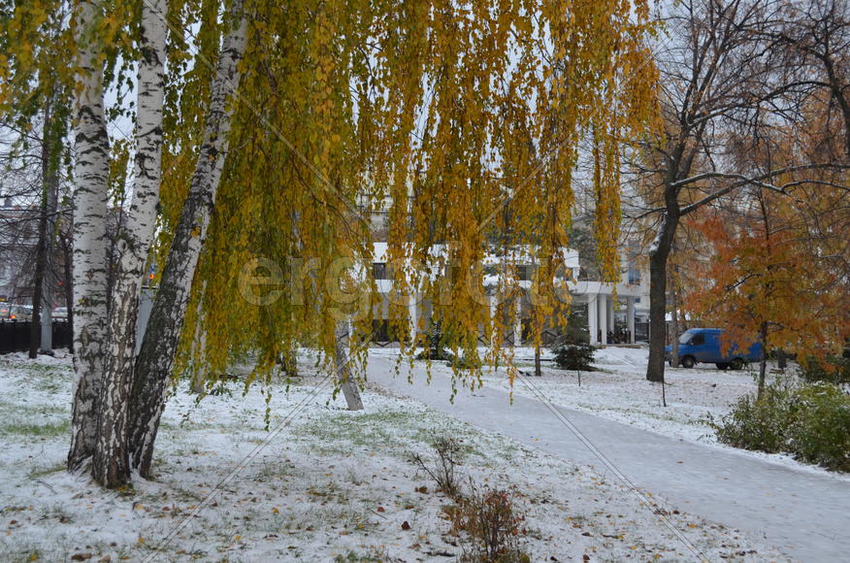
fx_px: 990
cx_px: 425
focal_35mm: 42
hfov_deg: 46.5
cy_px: 282
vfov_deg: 31.7
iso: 200
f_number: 5.6
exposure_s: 1/125
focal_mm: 28
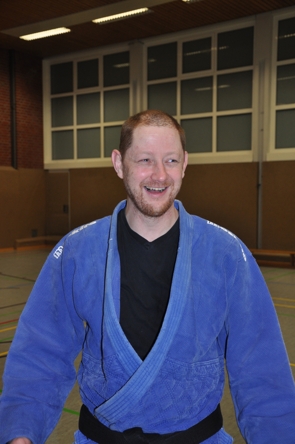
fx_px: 554
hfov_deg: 29.8
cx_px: 148
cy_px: 222
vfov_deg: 43.6
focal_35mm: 45
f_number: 4.2
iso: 400
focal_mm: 30
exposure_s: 1/60
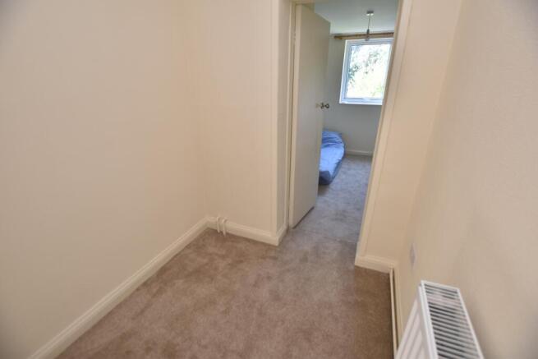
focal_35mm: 15
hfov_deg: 100.4
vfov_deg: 77.4
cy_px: 180
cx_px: 269
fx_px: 224
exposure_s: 1/40
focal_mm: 10
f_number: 3.5
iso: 100
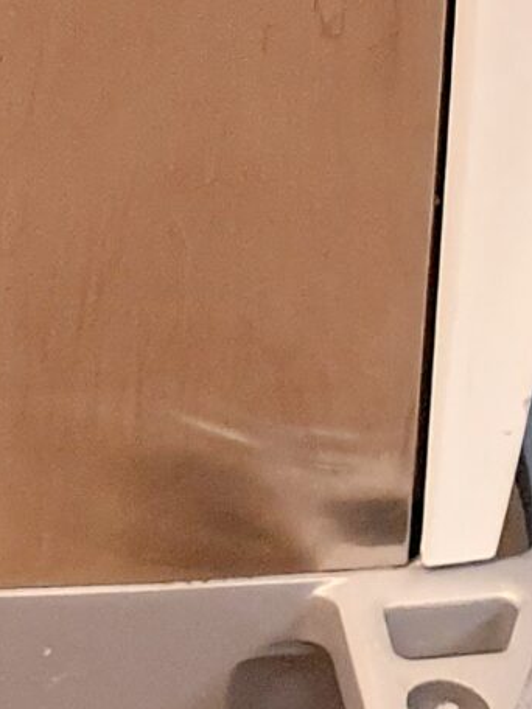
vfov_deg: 12.2
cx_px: -362
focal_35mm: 146
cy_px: -634
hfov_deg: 9.7
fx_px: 2992
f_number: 2.4
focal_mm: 4.3
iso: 320
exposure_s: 1/50
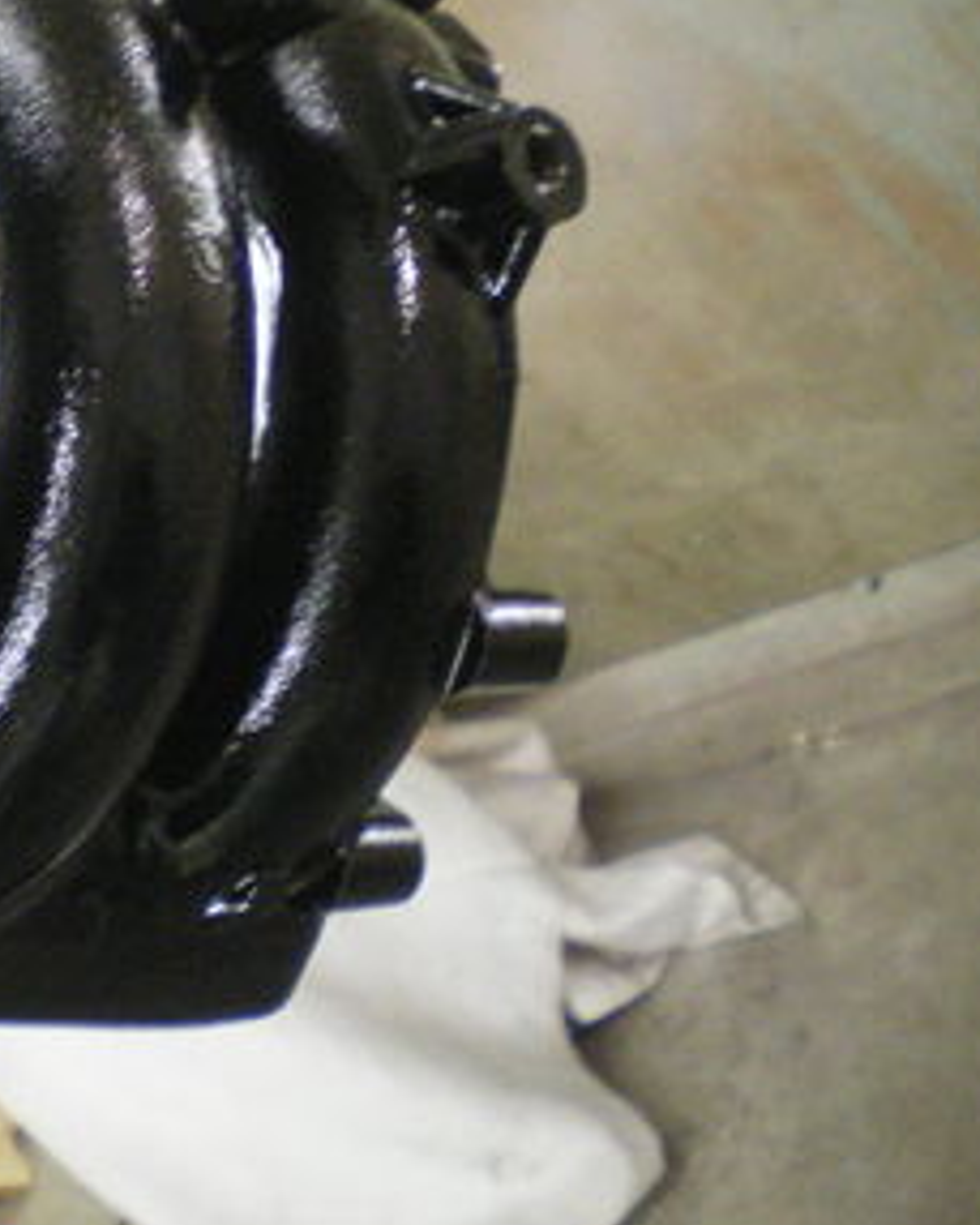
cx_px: -257
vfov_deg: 22.8
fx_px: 3008
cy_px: 334
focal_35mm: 83
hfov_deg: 17.5
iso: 400
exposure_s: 1/25
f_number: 3.1
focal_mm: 6.3
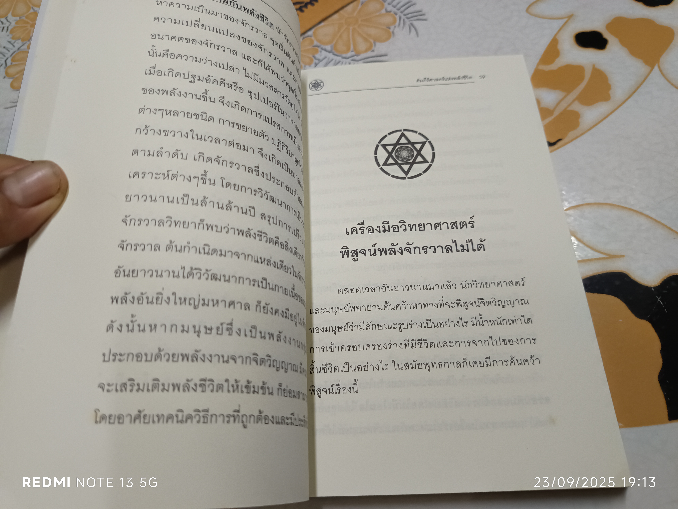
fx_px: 470
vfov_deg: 56.8
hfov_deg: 71.6
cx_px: 339
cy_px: 254
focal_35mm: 24
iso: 1063
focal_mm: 5.31
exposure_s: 1/50
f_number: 1.7
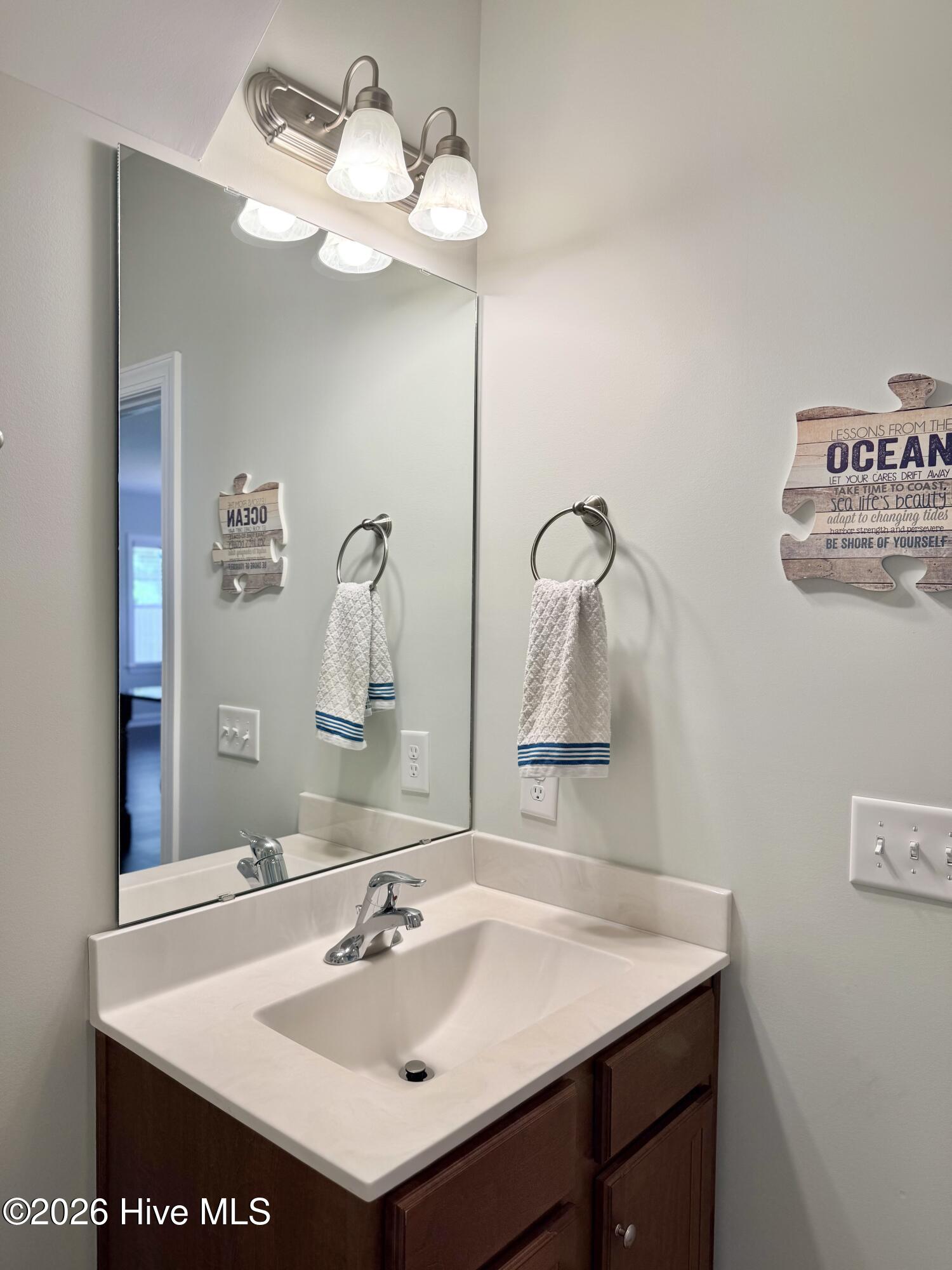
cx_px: 476
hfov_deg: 56.8
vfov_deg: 71.6
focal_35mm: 24
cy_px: 635
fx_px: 880
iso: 64
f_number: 1.8
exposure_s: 1/190
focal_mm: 6.76
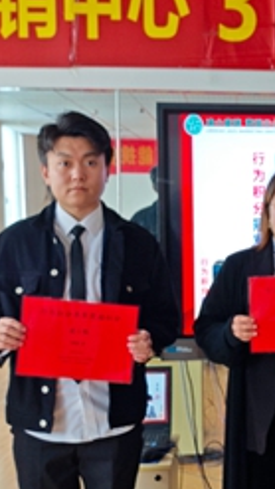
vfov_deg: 27.9
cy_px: 268
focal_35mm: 76
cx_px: 370
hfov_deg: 15.1
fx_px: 985
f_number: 2.8
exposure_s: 1/50
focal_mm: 6.68
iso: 160
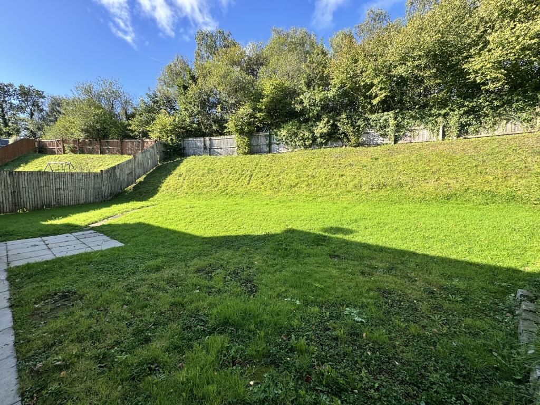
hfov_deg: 102.1
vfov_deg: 85.7
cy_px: 202
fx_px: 218
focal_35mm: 14
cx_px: 270
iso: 50
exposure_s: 1/569
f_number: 2.2
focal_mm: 2.22
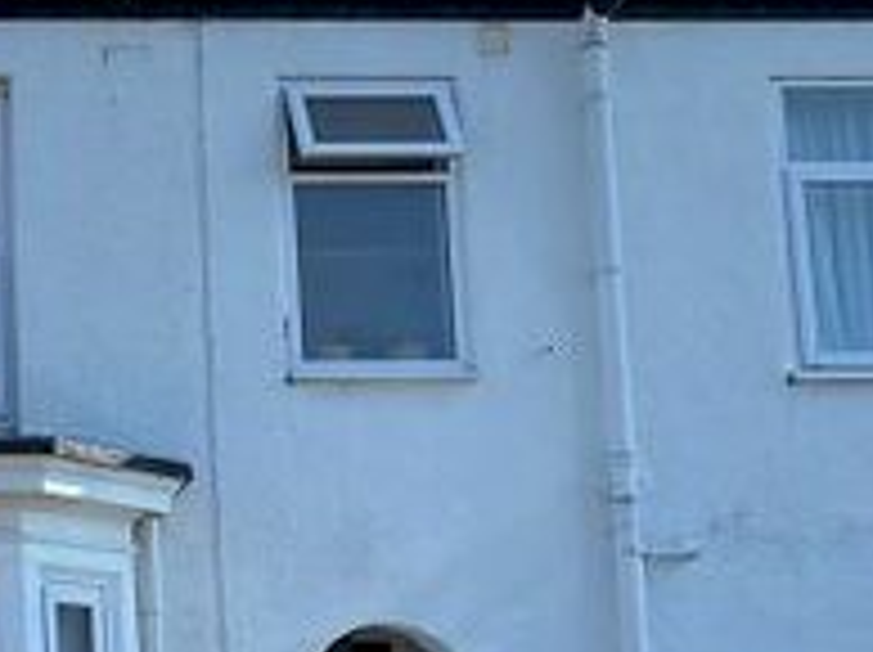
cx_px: -432
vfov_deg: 15.6
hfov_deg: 18.5
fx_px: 2368
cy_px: 465
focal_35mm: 94
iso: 32
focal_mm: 4.25
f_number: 1.8
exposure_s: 1/2571
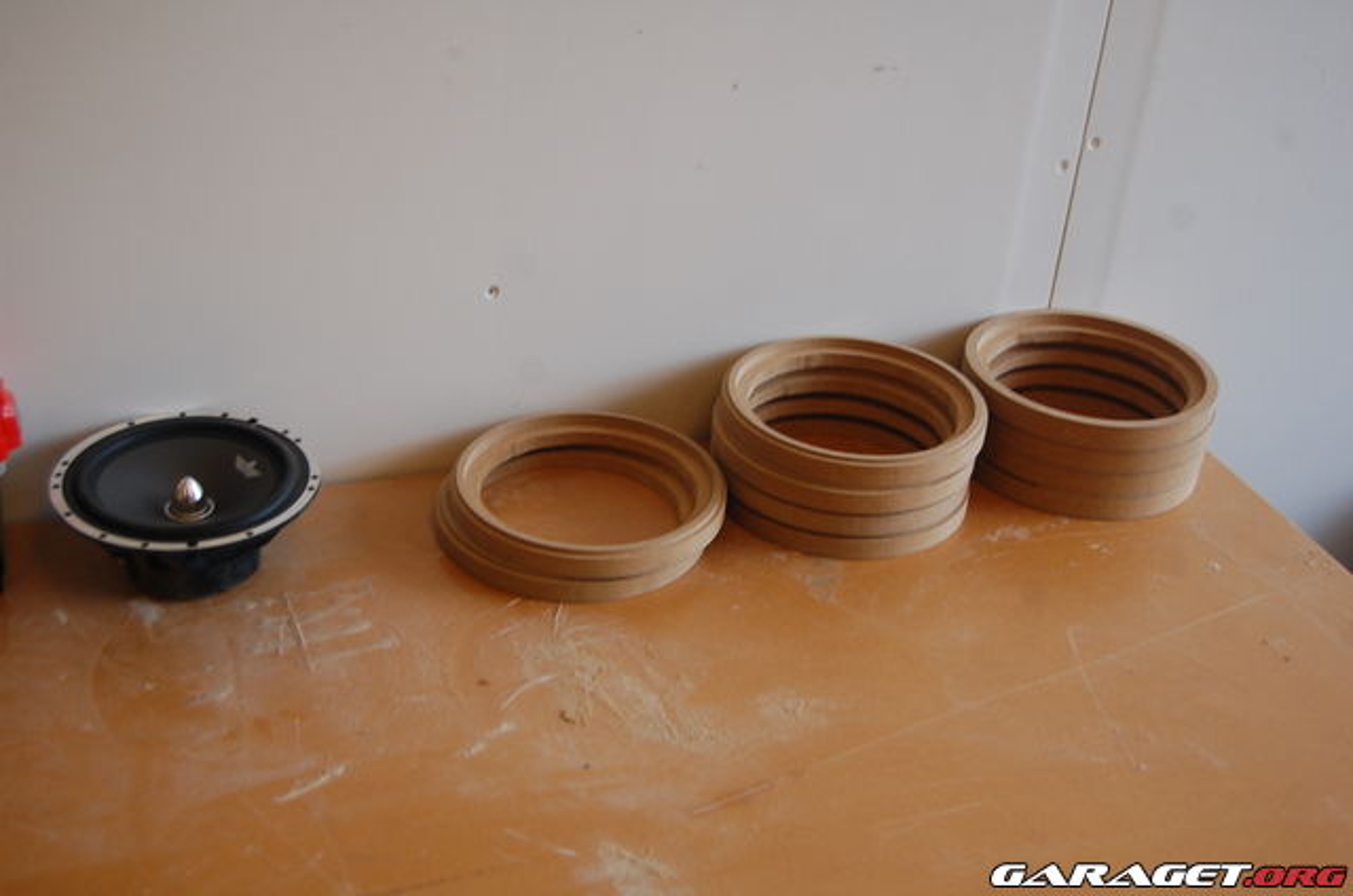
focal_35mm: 46
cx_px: 676
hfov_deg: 42.4
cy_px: 448
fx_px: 1744
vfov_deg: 28.8
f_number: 4.5
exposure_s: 1/50
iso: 400
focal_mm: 31
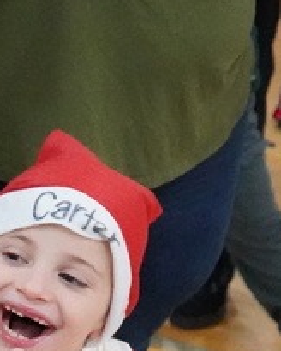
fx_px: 1466
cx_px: -94
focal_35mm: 141
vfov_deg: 13.2
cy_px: 460
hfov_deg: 10.7
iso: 32000
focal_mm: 30
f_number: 3.5
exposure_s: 1/1600
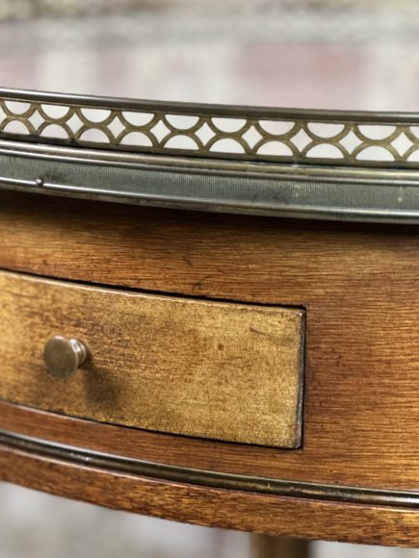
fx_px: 2195
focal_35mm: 136
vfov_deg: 14.5
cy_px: 398
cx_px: 69
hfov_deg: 10.9
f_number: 2.8
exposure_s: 1/33
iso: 400
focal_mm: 9
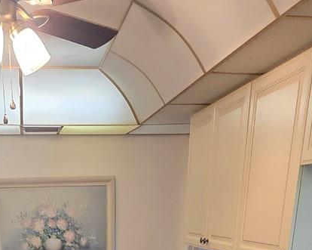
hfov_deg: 37.3
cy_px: 404
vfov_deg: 22.9
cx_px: 87
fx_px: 452
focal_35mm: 49
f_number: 2.2
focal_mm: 2.2
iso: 400
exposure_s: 1/60
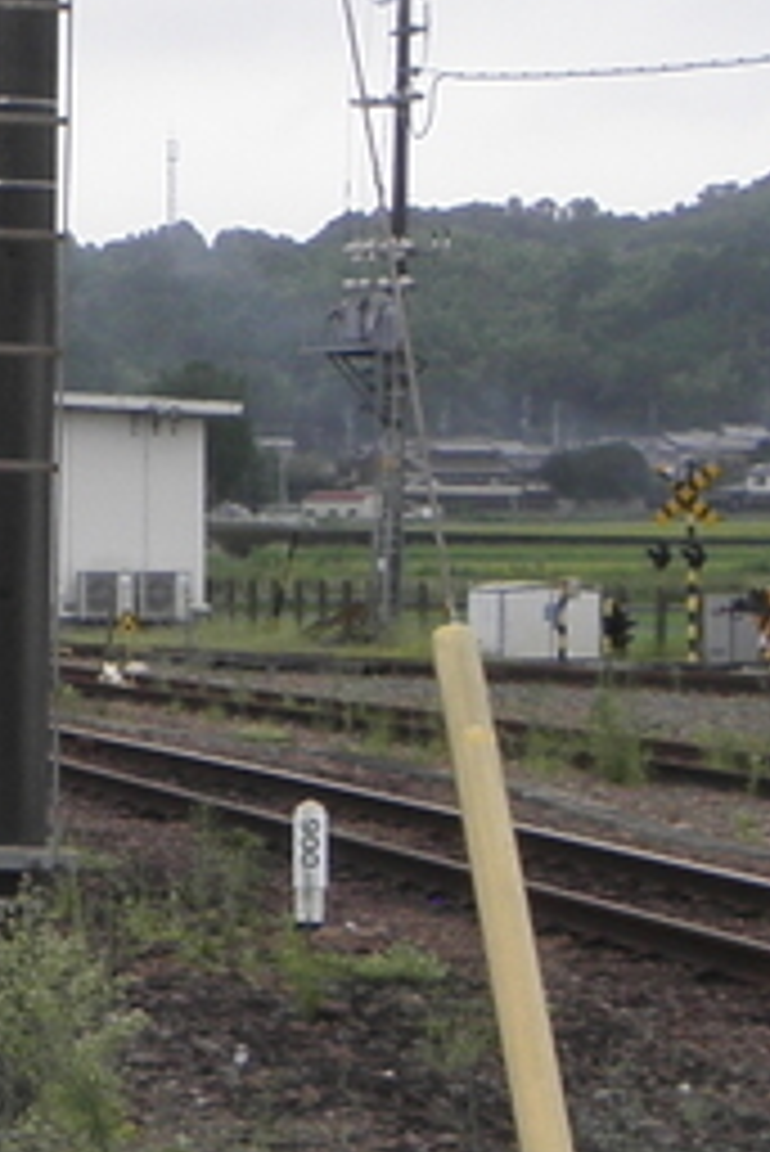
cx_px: -901
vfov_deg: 15.2
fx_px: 4325
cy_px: 562
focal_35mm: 135
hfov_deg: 9.4
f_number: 5.6
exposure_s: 1/80
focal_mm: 4.6
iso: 64
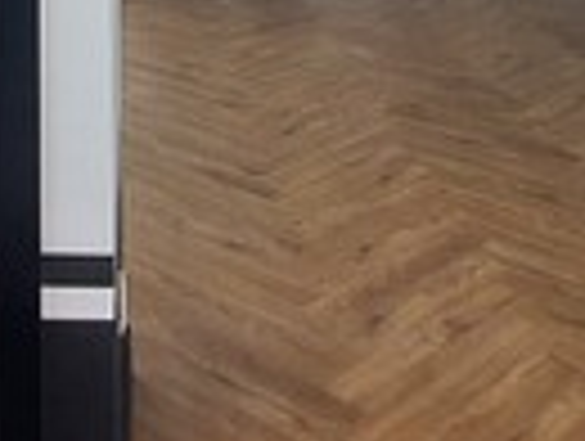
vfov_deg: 19.8
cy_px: -230
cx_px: 86
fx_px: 1084
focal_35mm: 64
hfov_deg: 29.3
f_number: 2.2
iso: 50
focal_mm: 1.74
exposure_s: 1/364
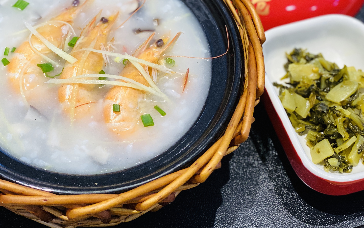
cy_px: 70
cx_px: 118
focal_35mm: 77
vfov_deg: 16.9
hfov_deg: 26.6
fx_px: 764
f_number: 2
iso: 125
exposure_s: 1/100
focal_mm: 6
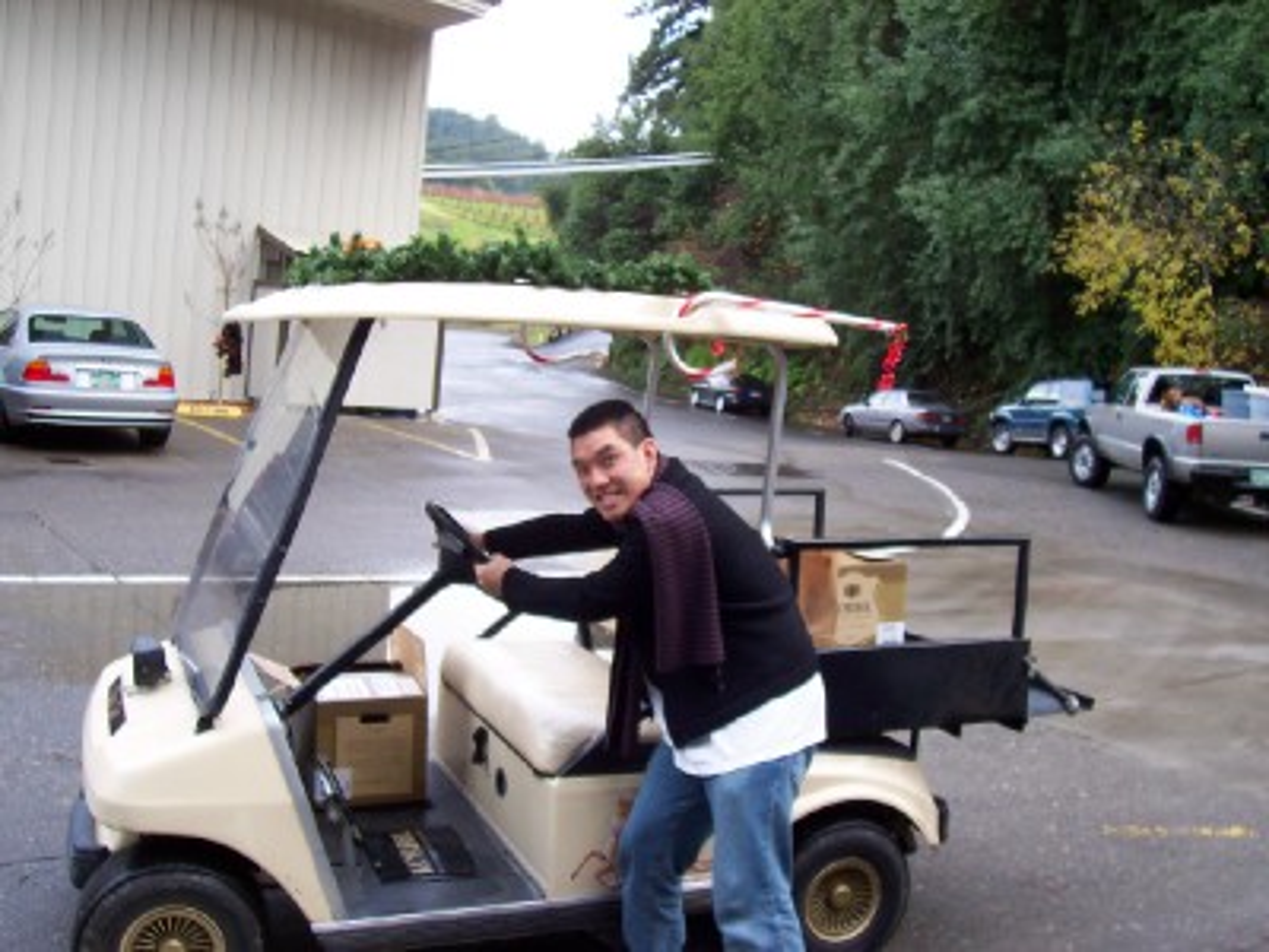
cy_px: 476
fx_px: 1356
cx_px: 634
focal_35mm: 37
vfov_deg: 38.7
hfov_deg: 50.1
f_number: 2.8
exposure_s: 1/125
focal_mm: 5.6
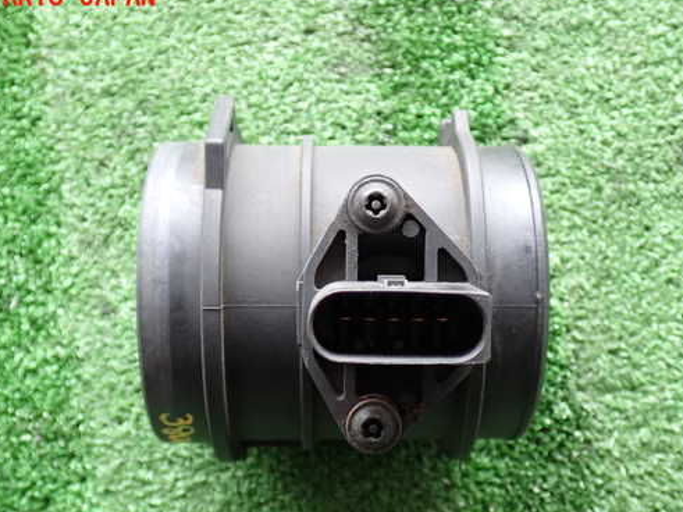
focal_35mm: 44
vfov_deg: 32.8
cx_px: 320
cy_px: 292
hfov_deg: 42.9
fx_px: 868
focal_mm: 6.37
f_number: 2.5
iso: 200
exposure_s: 1/40
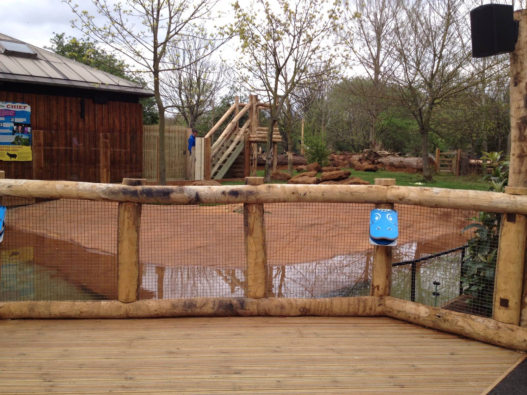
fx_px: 533
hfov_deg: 52.6
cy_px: 198
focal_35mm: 35
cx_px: 264
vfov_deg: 40.7
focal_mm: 4.28
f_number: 2.4
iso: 50
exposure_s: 1/824
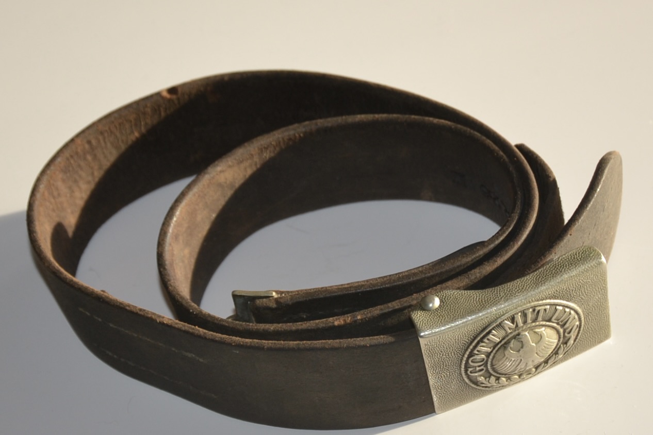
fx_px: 1143
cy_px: 218
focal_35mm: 63
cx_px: 326
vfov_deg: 21.6
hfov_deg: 31.9
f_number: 4.8
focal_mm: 42
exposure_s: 1/125
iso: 280
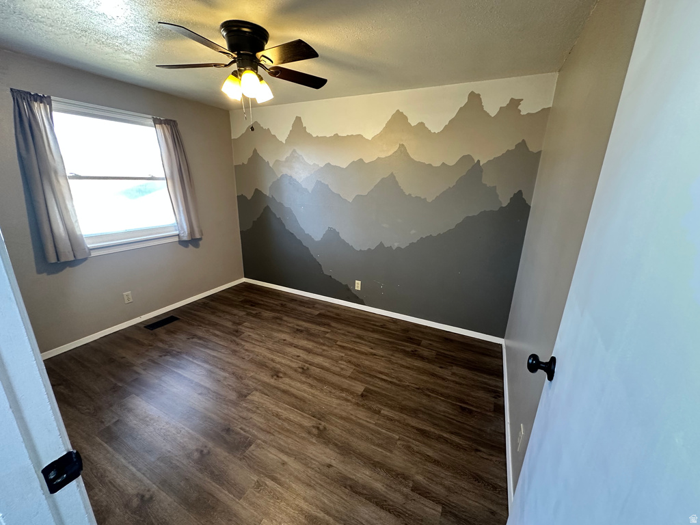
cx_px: 350
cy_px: 262
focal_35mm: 14
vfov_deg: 85.7
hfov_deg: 102.1
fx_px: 283
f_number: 2.2
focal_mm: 2.22
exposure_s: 1/60
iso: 250
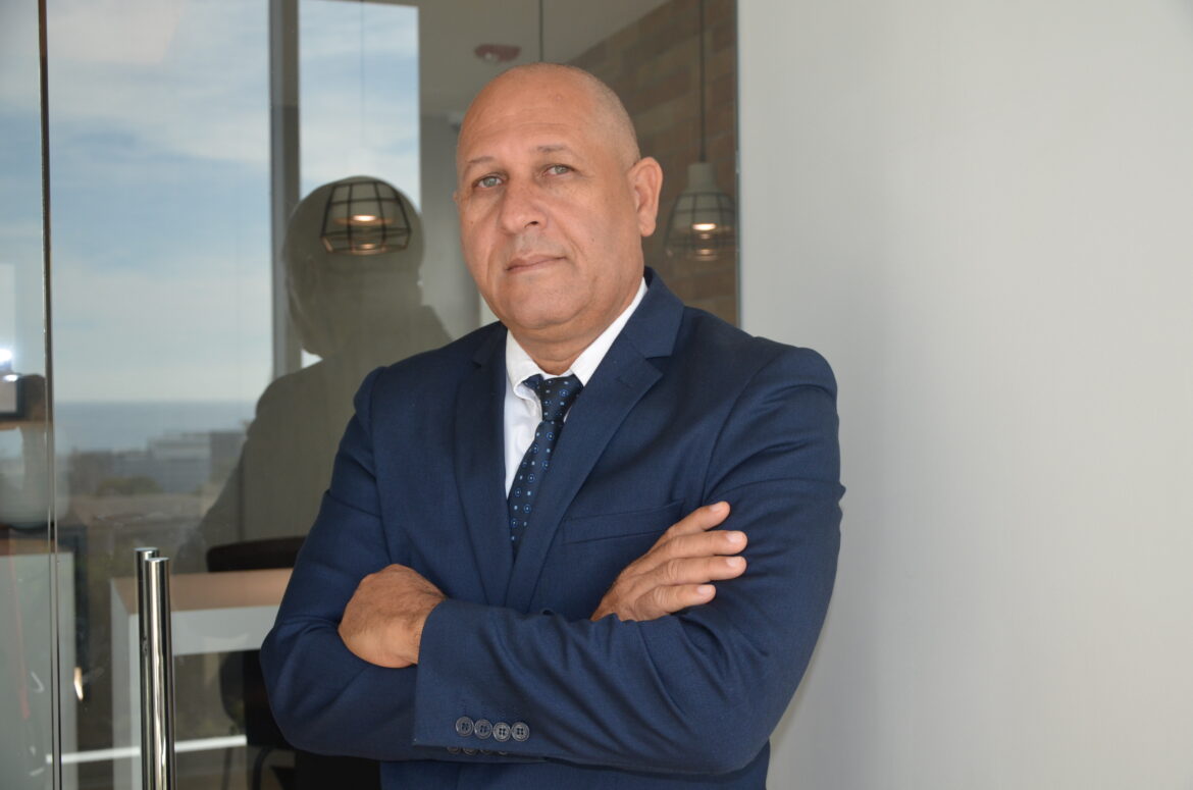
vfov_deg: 29.7
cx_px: 596
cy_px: 395
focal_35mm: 45
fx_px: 1488
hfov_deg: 43.7
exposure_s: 1/180
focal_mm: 30
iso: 400
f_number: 4.2
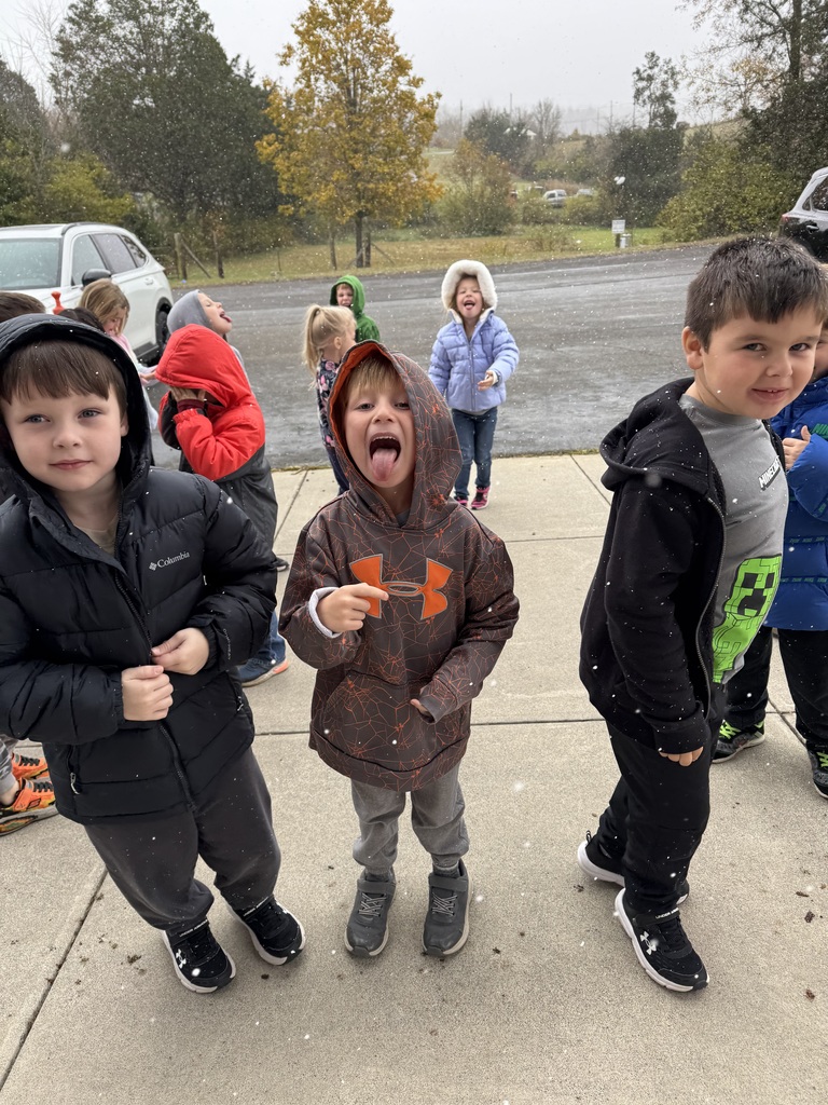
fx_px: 765
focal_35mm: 24
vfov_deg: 71.6
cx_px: 414
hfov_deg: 56.8
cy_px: 552
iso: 80
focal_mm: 6.76
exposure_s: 1/275
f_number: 1.78
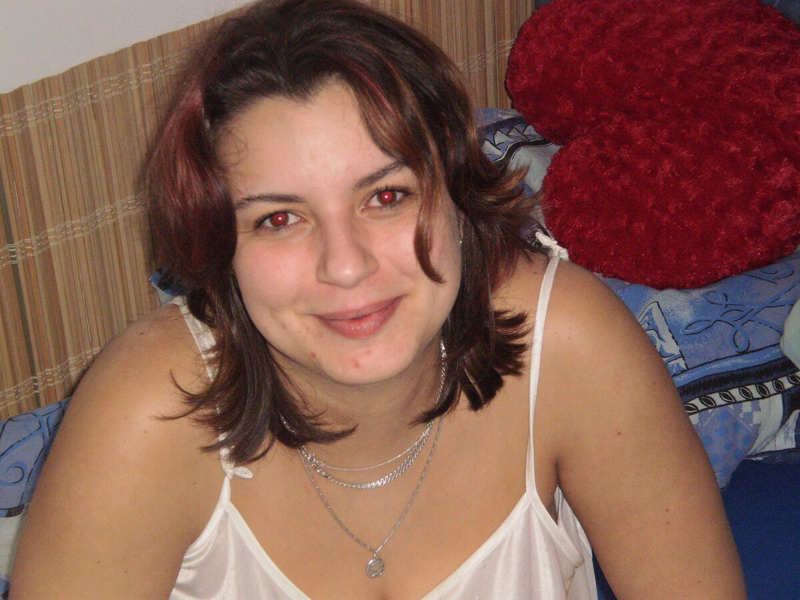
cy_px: 300
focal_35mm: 98
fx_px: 2265
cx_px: 400
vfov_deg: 15.1
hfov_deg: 20.0
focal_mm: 17.3
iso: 320
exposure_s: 1/80
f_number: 5.7
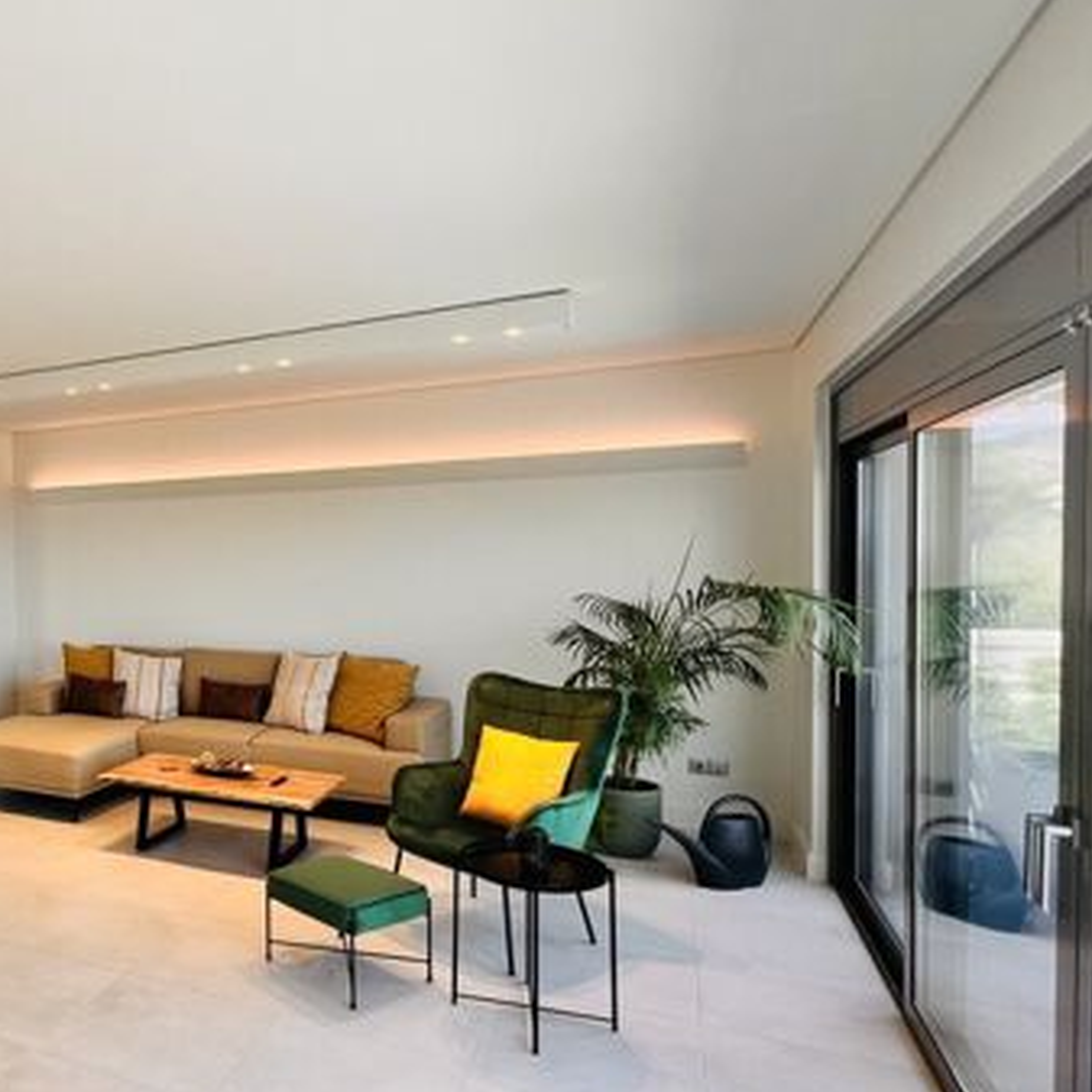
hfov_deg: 55.4
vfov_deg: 64.9
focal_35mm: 24
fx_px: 857
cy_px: 587
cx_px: 89
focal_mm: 1.57
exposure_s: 1/99
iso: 40
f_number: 1.8
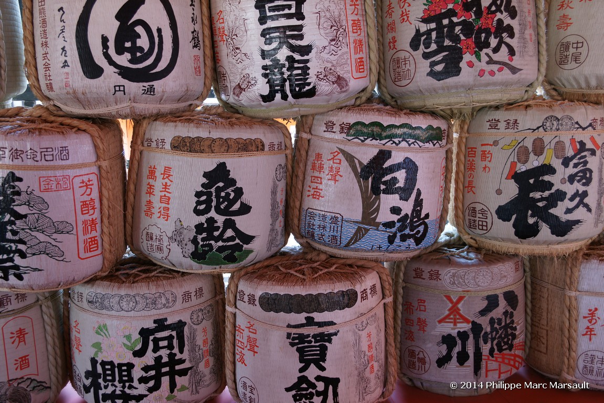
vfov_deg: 37.9
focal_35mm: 35
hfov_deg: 54.4
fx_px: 587
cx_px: 302
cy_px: 202
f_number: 4
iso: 400
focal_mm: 35
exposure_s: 1/60
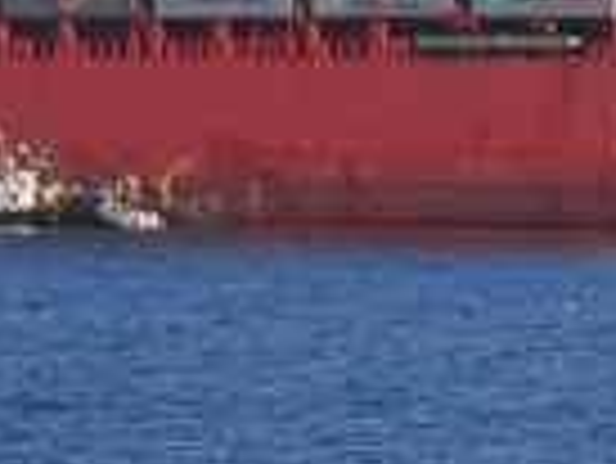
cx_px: 418
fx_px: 13501
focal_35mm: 758
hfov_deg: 2.6
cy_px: -173
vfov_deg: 2.0
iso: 200
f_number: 11
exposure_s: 1/500
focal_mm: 90
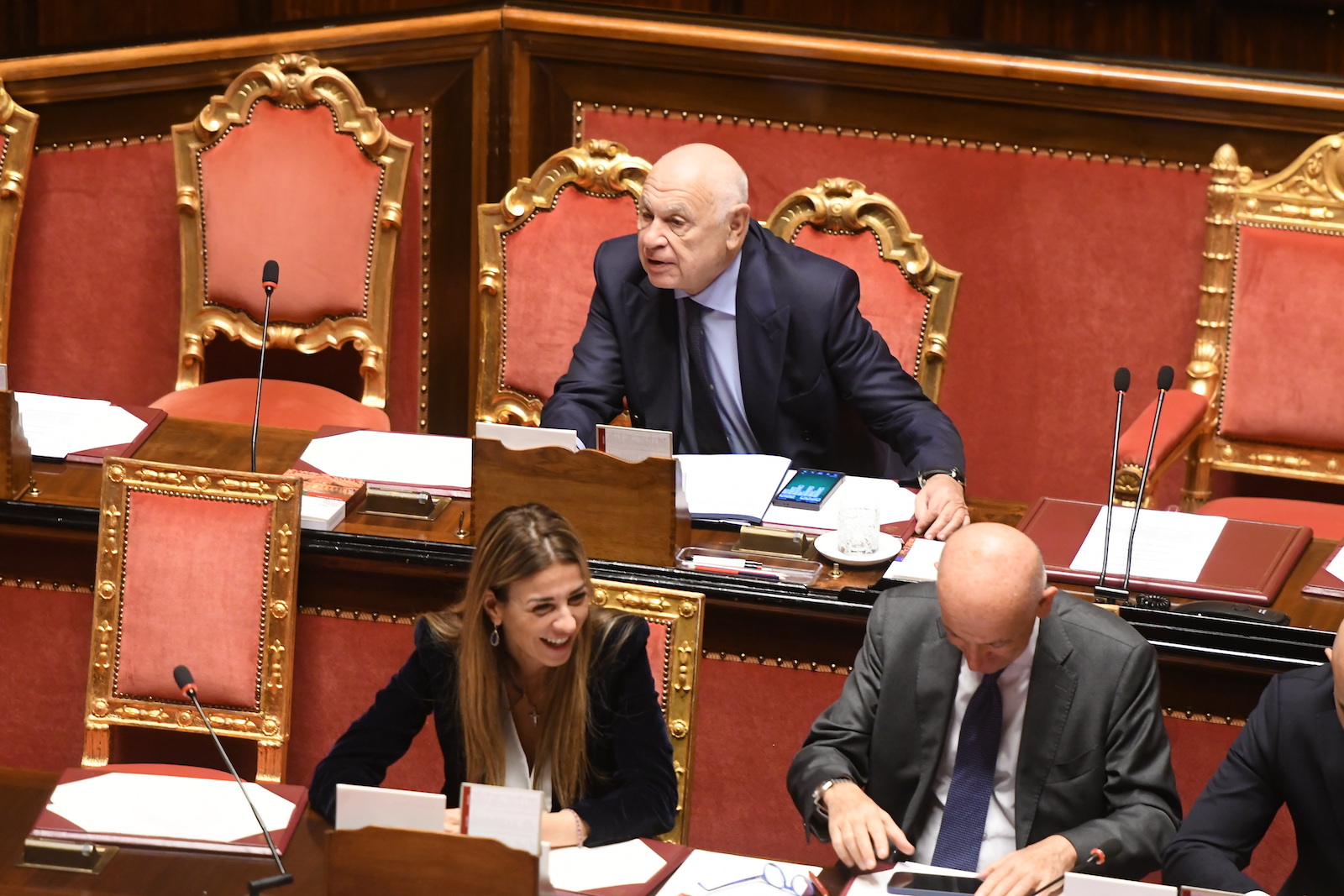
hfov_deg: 7.6
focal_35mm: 270
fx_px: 10080
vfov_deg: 5.1
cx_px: 672
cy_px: 448
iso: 3200
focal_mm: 180
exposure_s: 1/125
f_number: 2.8
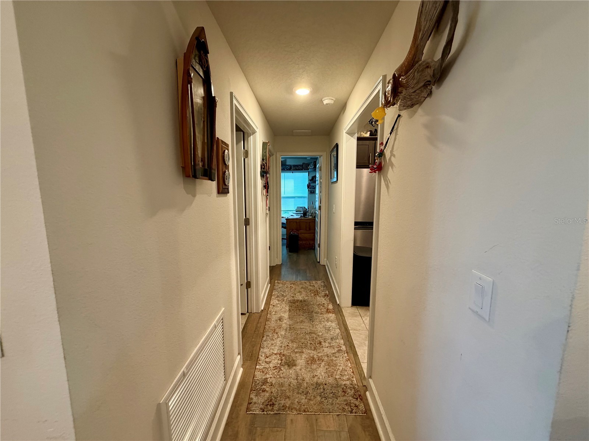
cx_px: 294
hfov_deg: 102.1
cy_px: 220
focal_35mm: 14
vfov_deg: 85.7
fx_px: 238
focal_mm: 2.22
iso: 400
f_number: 2.2
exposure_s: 1/60
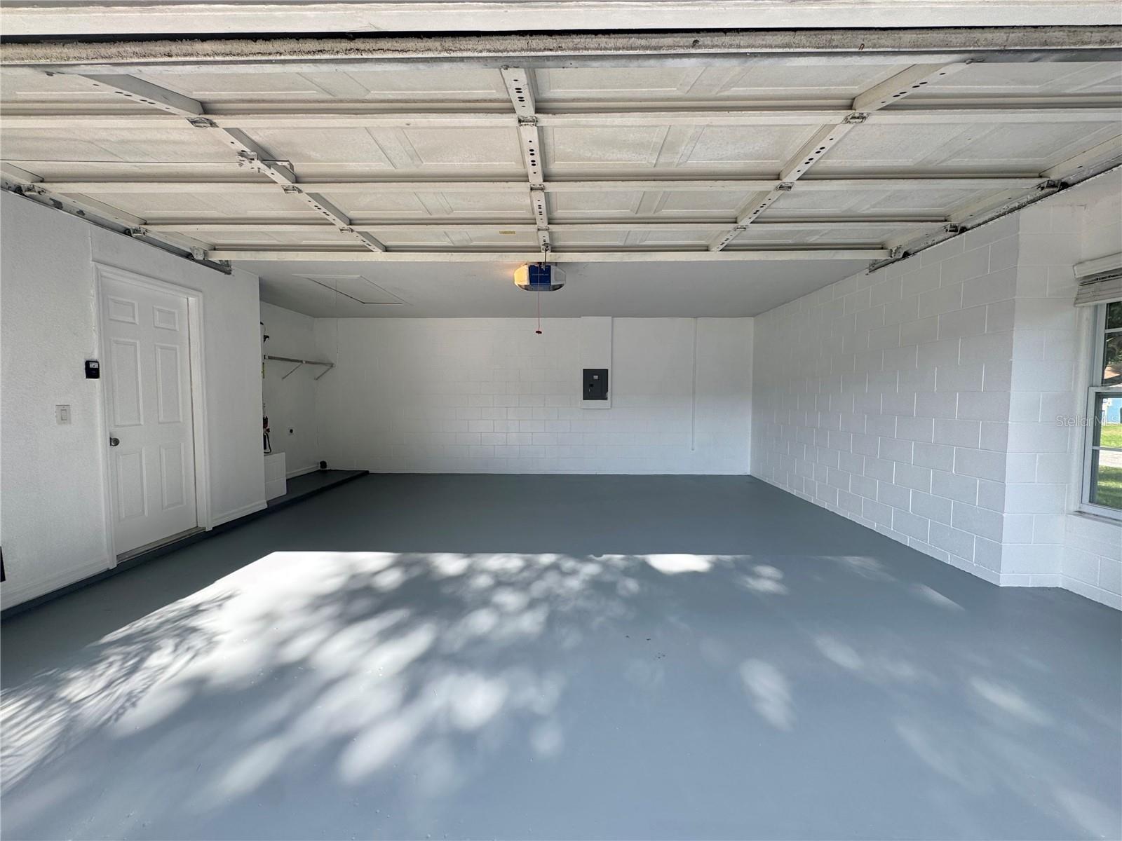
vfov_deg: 85.7
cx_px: 561
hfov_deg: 102.1
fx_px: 454
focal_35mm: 14
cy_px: 420
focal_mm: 2.22
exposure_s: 1/211
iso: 40
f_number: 2.2
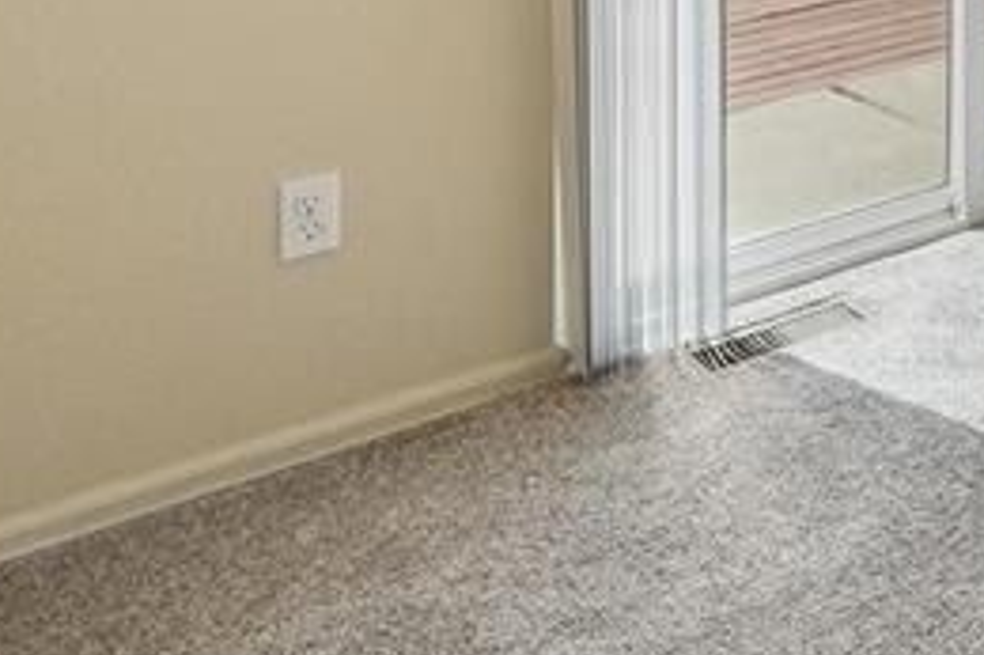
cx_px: 1578
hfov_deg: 24.2
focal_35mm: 59
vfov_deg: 19.1
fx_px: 1612
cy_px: -420
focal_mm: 10
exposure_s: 1/160
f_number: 9
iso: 640
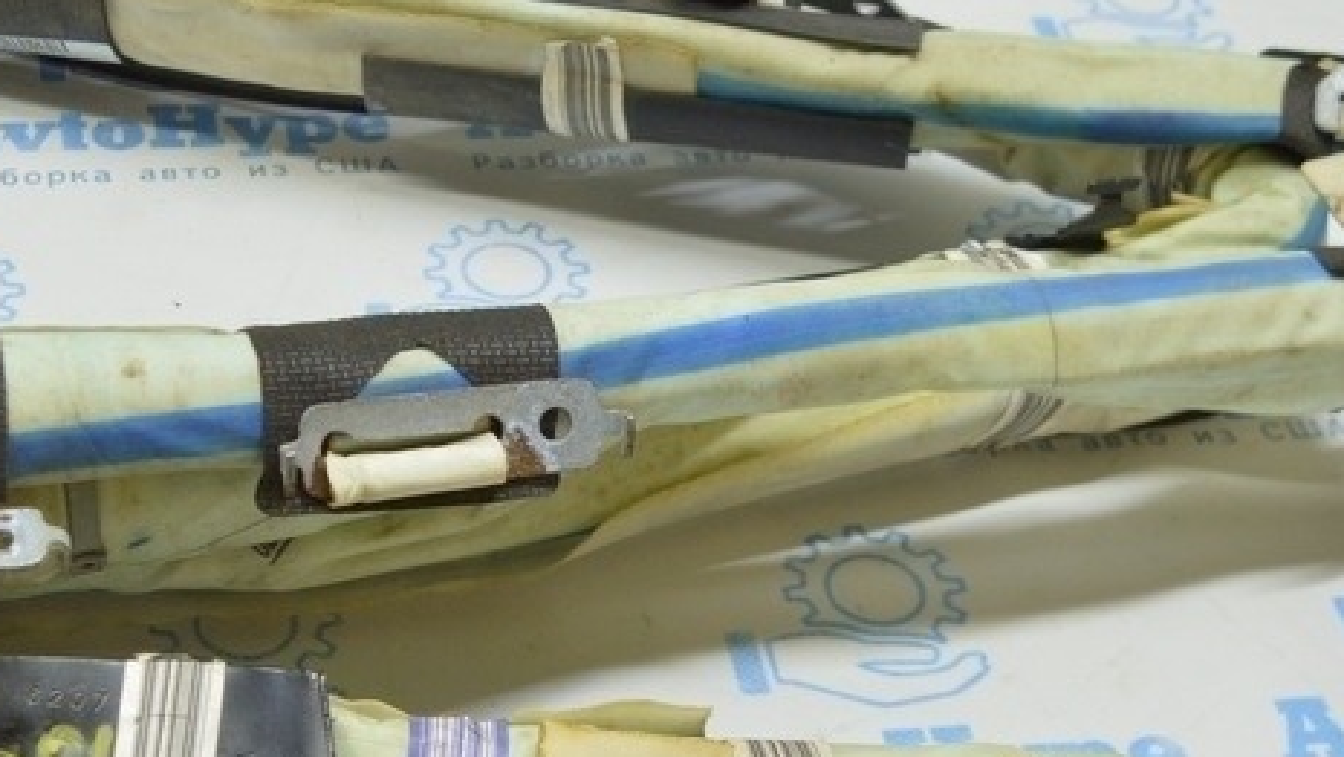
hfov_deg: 27.5
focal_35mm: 76
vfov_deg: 15.8
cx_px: 327
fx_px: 2710
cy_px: 556
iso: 400
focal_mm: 22
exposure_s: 1/60
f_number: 3.8
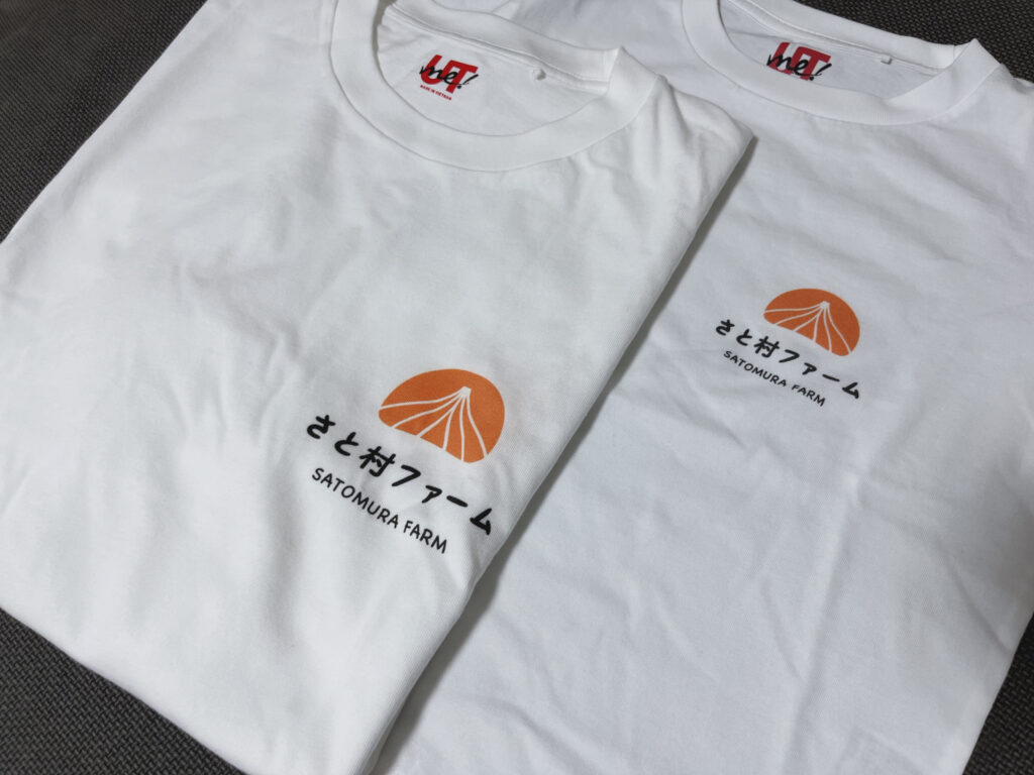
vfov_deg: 53.1
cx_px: 517
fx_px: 777
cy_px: 388
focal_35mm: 26
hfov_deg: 67.3
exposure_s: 1/100
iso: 50
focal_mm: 5.1
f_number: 1.6
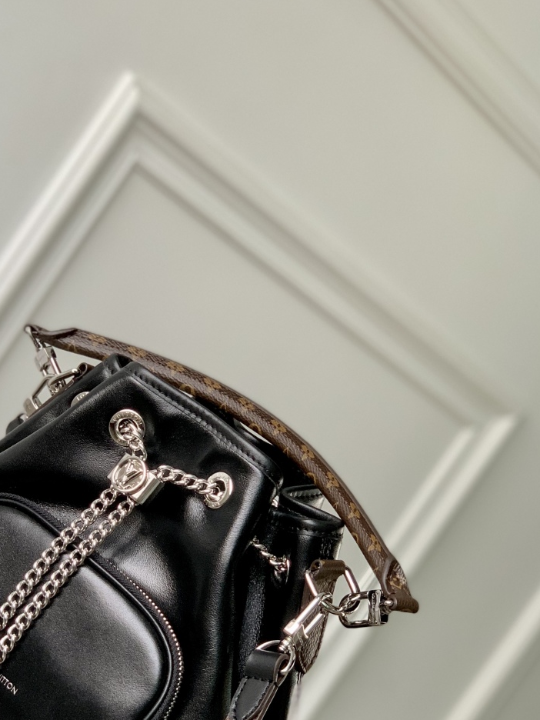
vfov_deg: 24.3
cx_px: 141
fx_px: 1664
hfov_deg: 18.3
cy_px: 482
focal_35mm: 80
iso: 100
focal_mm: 6
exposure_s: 1/122
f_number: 2.4
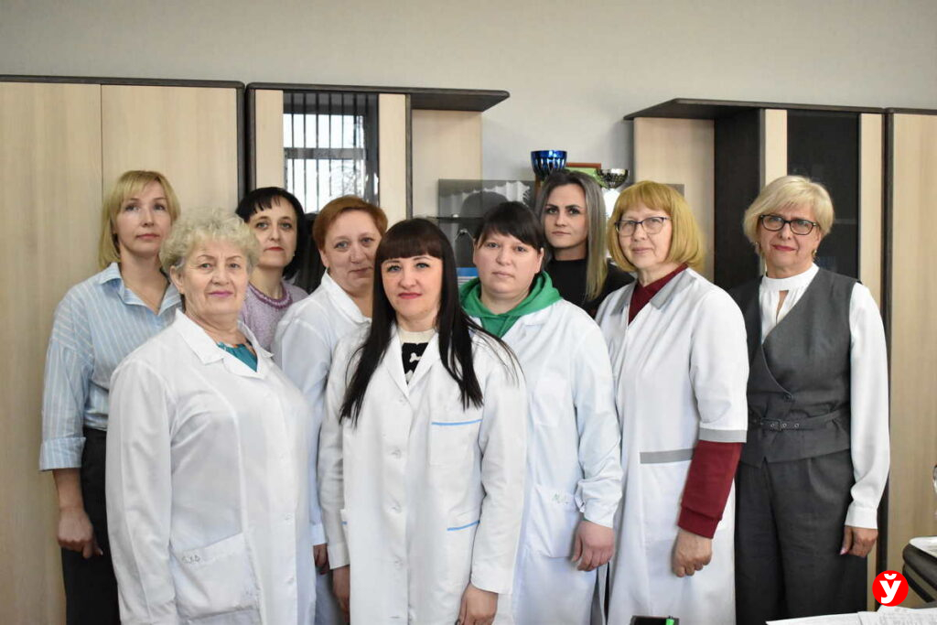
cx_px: 468
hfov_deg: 47.9
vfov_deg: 33.0
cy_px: 312
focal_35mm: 40
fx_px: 1054
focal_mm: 27
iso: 6400
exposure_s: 1/1000
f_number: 4.5
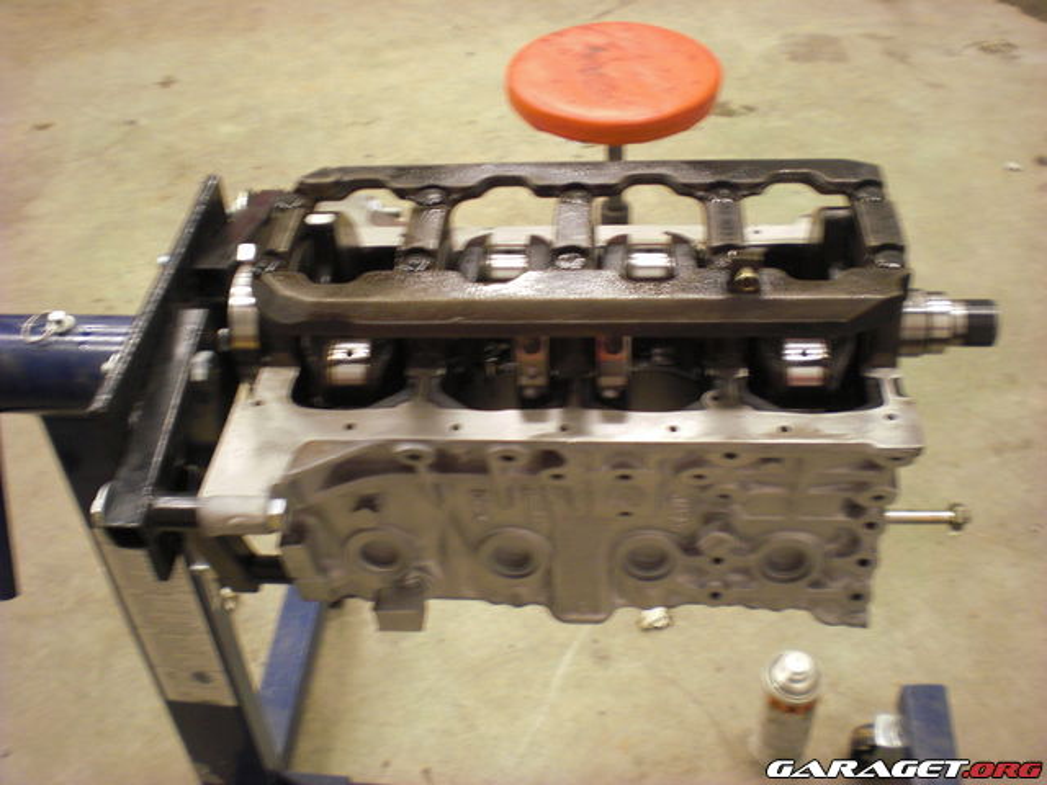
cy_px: 392
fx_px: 1149
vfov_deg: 37.7
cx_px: 524
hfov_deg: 49.0
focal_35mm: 38
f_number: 3.1
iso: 200
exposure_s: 1/10
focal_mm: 6.3
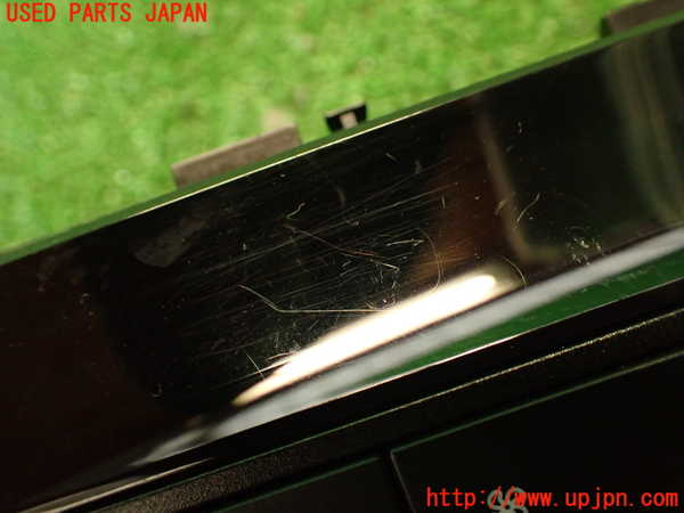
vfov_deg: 44.2
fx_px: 632
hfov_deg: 56.8
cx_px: 342
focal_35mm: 32
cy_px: 256
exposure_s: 1/30
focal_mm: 5.79
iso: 640
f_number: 2.4
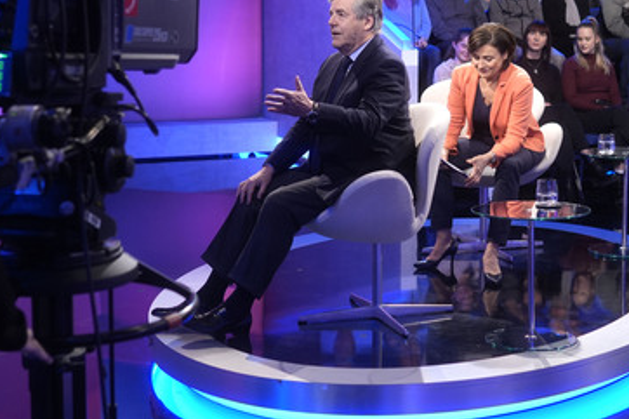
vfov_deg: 24.2
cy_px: 191
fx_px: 978
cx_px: 381
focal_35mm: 56
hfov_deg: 35.5
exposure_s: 1/50
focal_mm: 30
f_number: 2.2
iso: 640
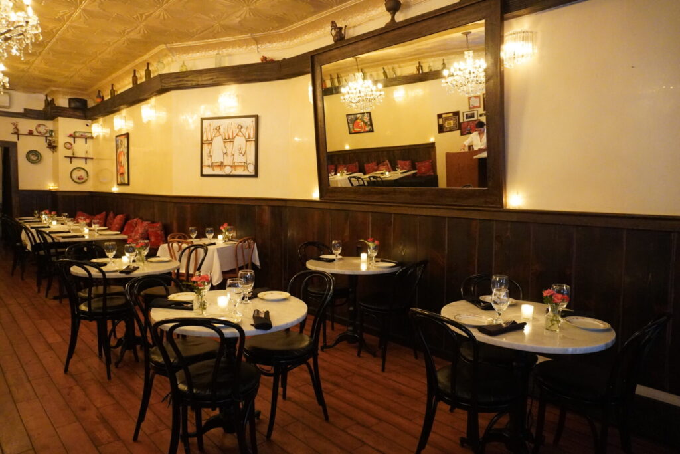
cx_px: 340
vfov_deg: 53.1
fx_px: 453
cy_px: 227
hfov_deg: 73.7
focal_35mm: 24
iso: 6400
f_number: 3.5
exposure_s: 1/50
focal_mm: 16
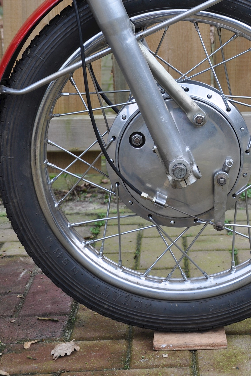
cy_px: 55
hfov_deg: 16.6
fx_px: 857
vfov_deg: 24.2
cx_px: 181
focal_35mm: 82
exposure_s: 1/160
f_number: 6.3
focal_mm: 32
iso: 200
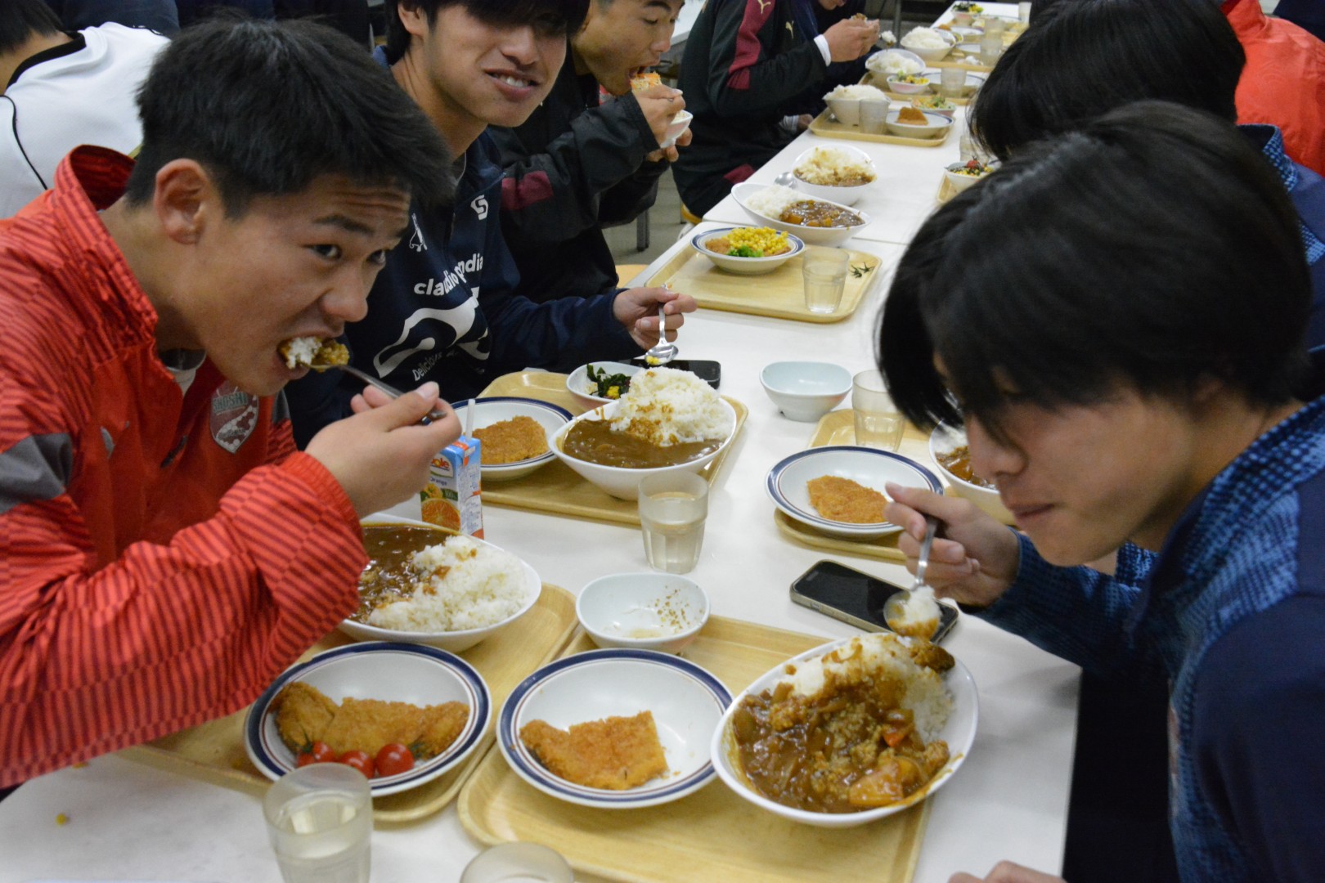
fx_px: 1270
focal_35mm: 34
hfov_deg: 55.1
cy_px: 442
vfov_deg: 38.4
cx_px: 662
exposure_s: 1/100
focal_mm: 23
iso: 6400
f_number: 5.6
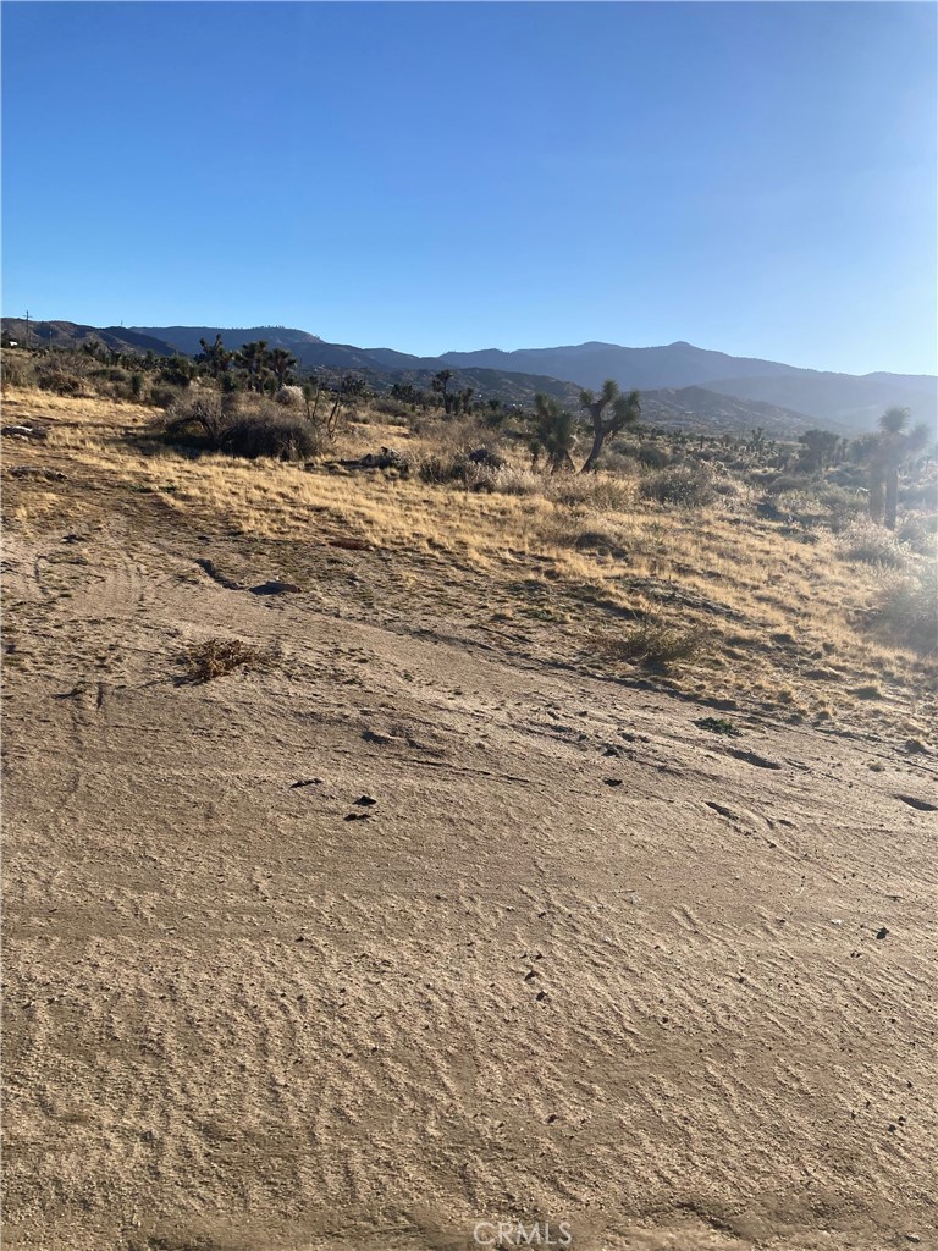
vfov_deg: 63.4
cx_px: 469
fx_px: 1012
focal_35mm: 28
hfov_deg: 49.7
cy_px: 626
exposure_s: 1/2433
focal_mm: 3.99
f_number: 1.8
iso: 20
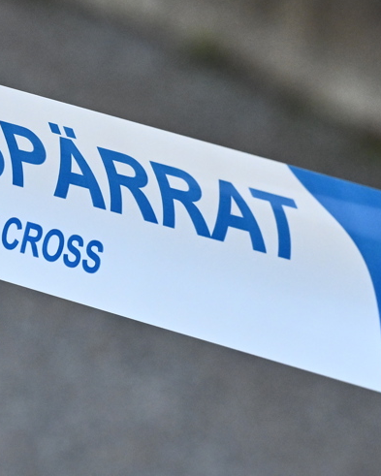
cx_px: 11
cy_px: 202
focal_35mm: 182
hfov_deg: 8.5
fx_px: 2565
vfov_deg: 10.6
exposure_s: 1/1000
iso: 1600
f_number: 4.5
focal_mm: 70
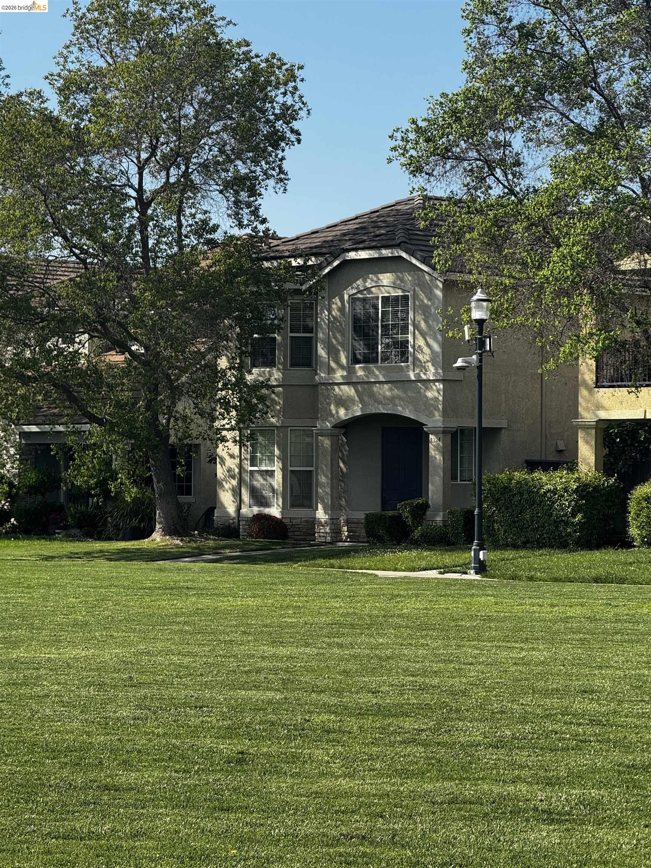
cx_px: 326
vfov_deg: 16.4
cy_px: 434
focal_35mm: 120
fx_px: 3009
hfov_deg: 12.3
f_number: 2.8
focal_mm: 15.66
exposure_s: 1/1004
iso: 50
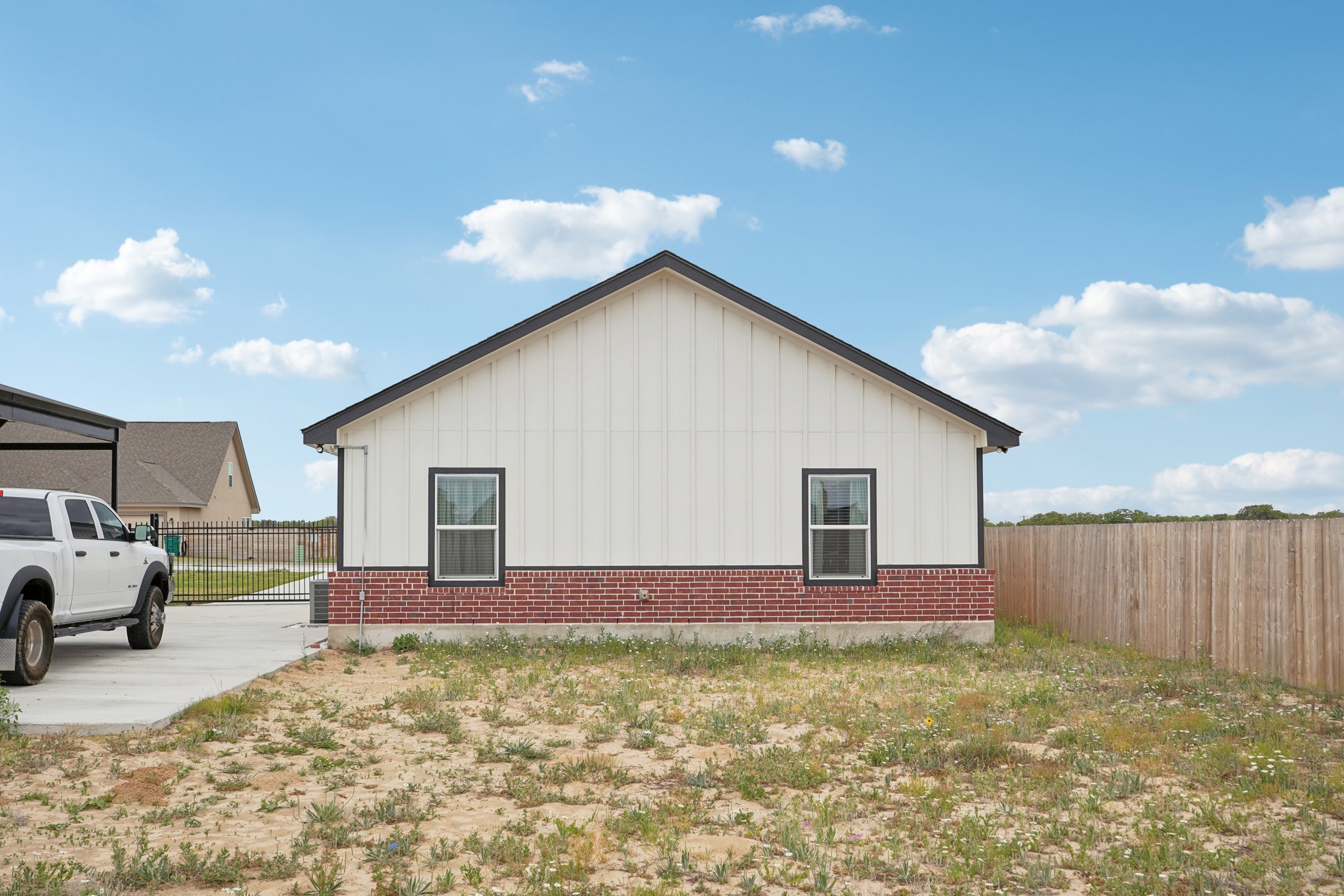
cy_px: 448
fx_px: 1306
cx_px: 672
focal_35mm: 35
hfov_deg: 54.4
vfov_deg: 37.8
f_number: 8
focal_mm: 35
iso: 100
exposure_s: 1/400
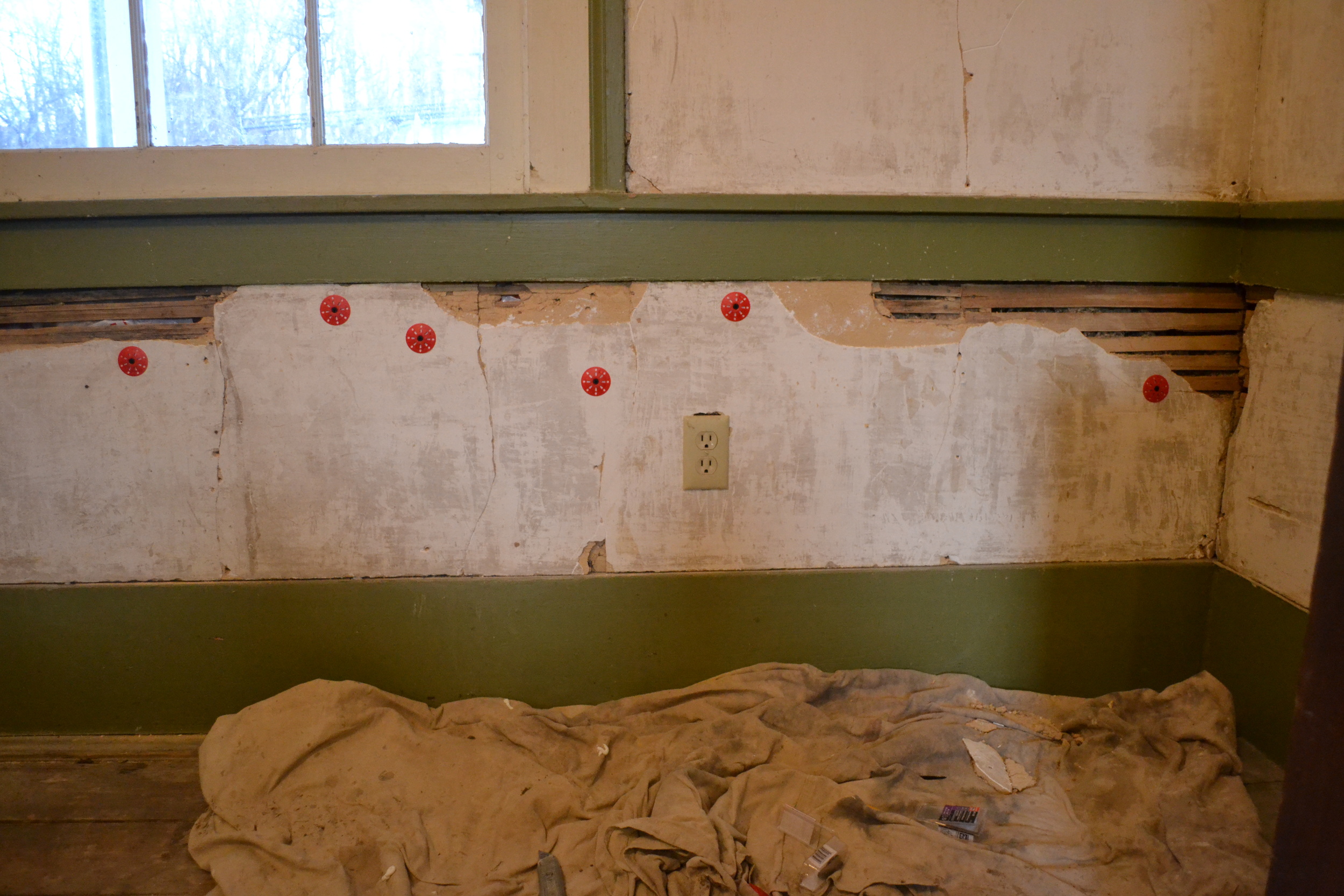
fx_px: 1008
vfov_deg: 47.9
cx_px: 672
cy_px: 448
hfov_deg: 67.4
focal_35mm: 27
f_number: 3.5
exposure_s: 1/60
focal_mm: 18
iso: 2500
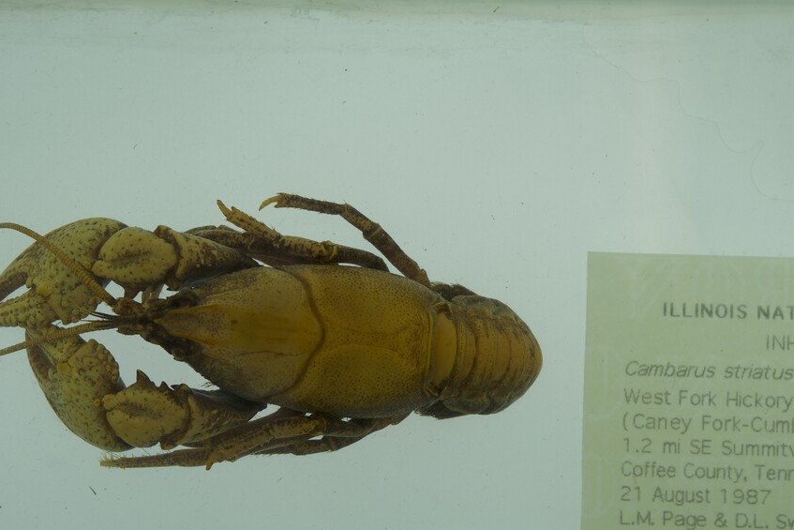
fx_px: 1875
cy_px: 344
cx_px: 496
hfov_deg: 23.8
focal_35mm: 85
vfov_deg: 16.1
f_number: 10
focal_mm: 60
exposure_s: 1/60
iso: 50
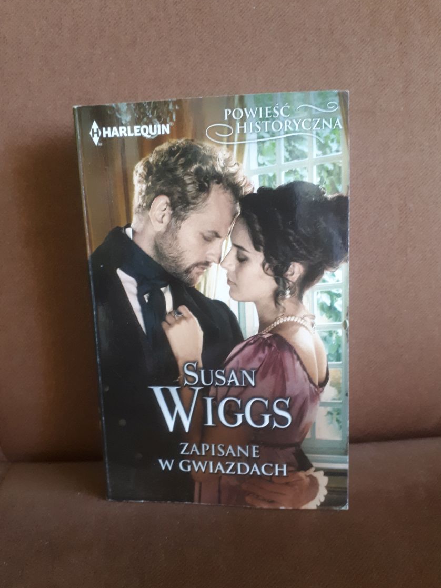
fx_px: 493
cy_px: 301
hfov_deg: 48.2
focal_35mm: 29
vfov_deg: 61.6
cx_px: 212
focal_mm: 3.6
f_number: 1.9
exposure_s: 1/15
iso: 320
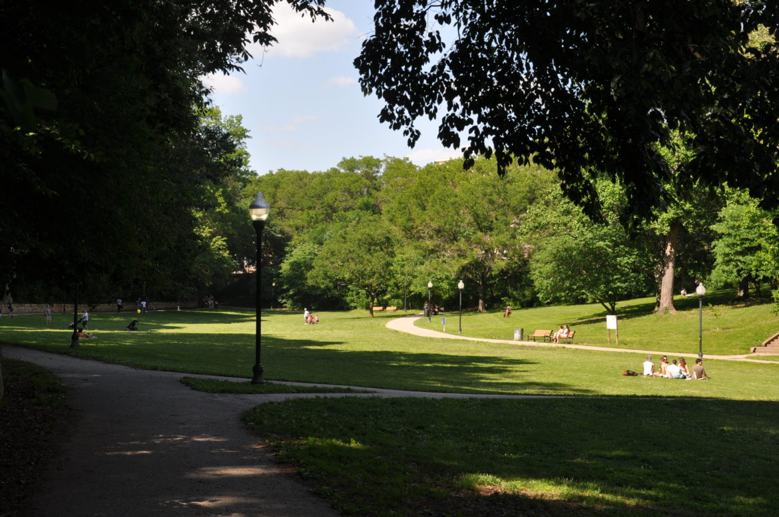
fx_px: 1459
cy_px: 258
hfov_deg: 29.9
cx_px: 390
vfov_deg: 20.1
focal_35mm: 68
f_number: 9
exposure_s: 1/320
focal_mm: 45
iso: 200
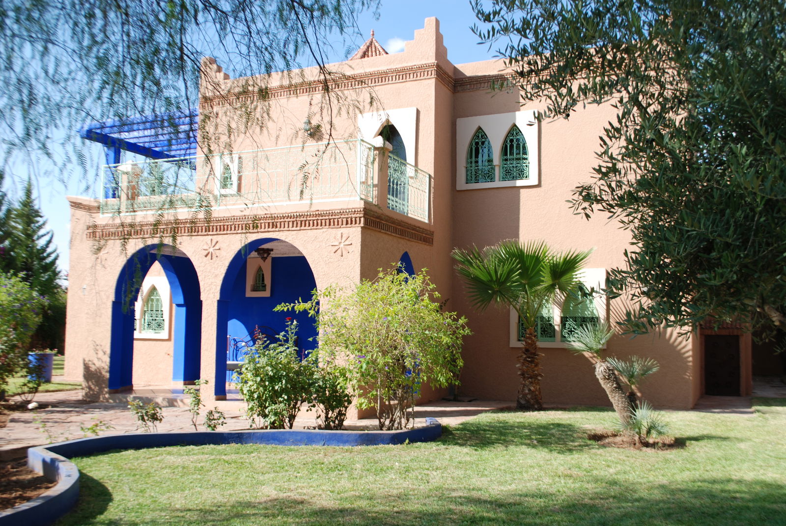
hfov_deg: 57.2
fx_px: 721
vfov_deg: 40.1
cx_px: 393
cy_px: 263
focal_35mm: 33
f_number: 7.1
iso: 100
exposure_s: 1/200
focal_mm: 22
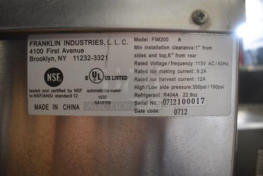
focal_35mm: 27
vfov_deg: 48.0
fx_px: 197
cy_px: 88
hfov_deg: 67.3
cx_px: 132
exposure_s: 1/60
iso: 800
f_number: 4.5
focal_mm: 18
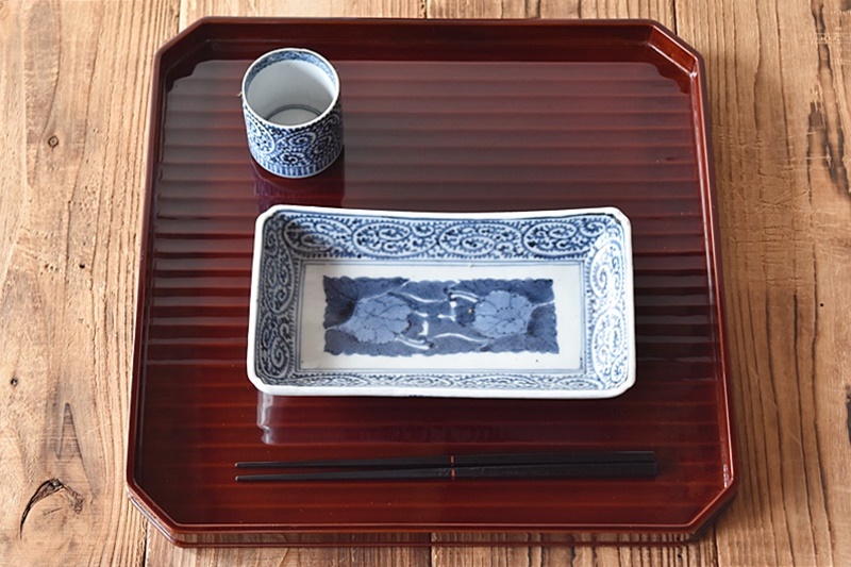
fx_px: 1950
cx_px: 426
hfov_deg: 24.6
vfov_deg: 16.5
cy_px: 284
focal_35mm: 82
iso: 800
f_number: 5.6
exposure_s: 1/13
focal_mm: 55
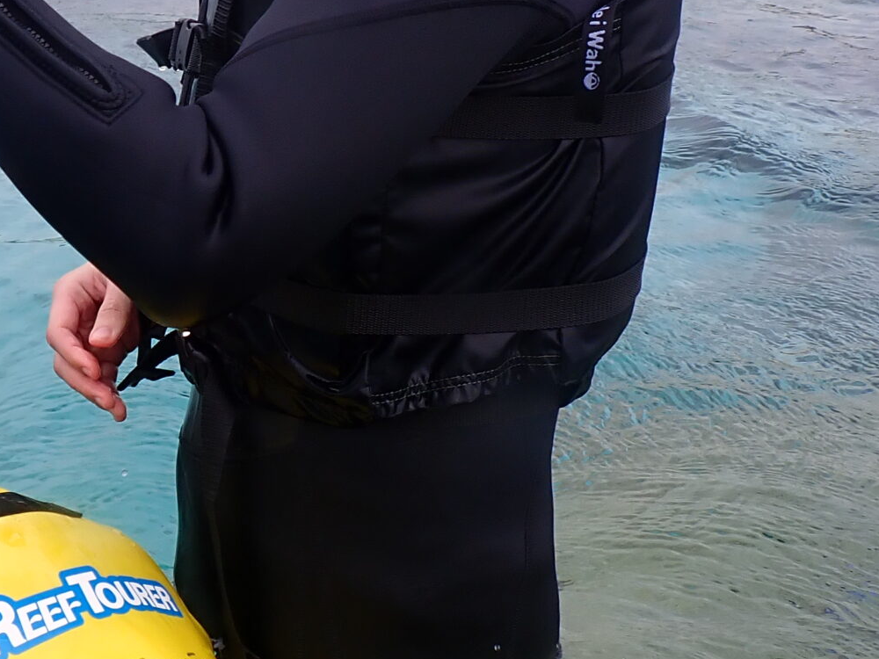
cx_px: 10
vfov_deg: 22.9
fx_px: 1625
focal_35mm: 64
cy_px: 279
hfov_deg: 28.5
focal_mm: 4.5
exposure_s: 1/1000
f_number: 2.8
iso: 100
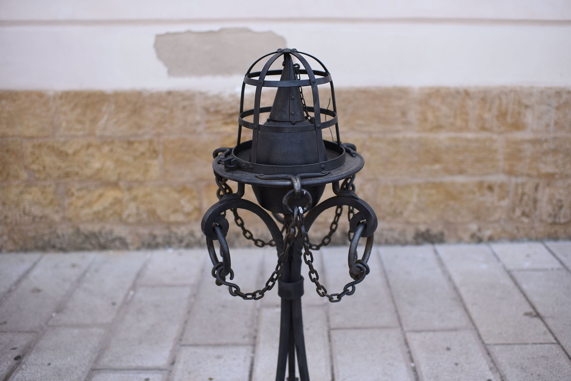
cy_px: 192
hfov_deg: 53.1
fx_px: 571
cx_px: 293
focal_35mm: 36
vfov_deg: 36.9
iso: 125
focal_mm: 35
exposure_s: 1/2000
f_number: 2
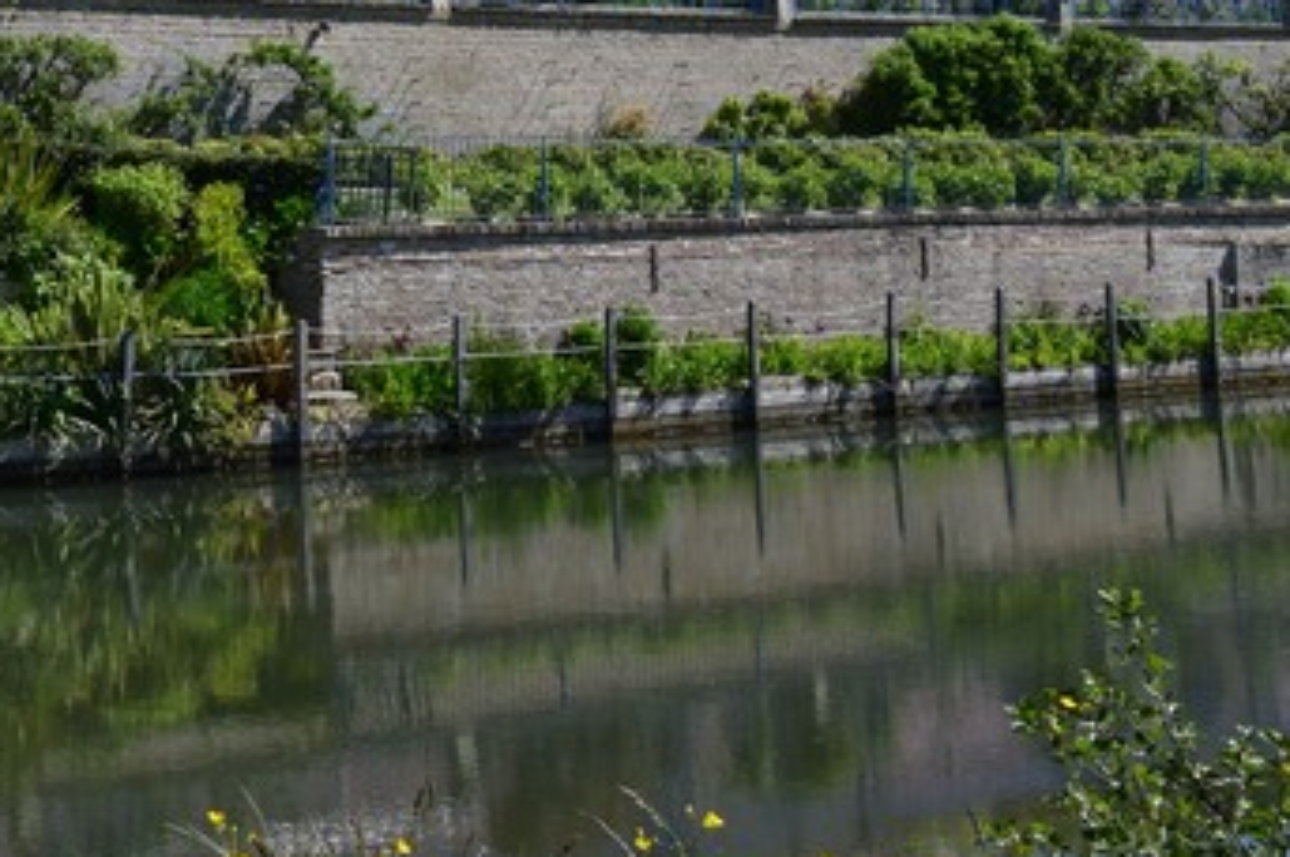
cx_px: -87
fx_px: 2255
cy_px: -115
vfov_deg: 20.4
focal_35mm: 63
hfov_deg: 29.2
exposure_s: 1/500
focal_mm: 18
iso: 400
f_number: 11
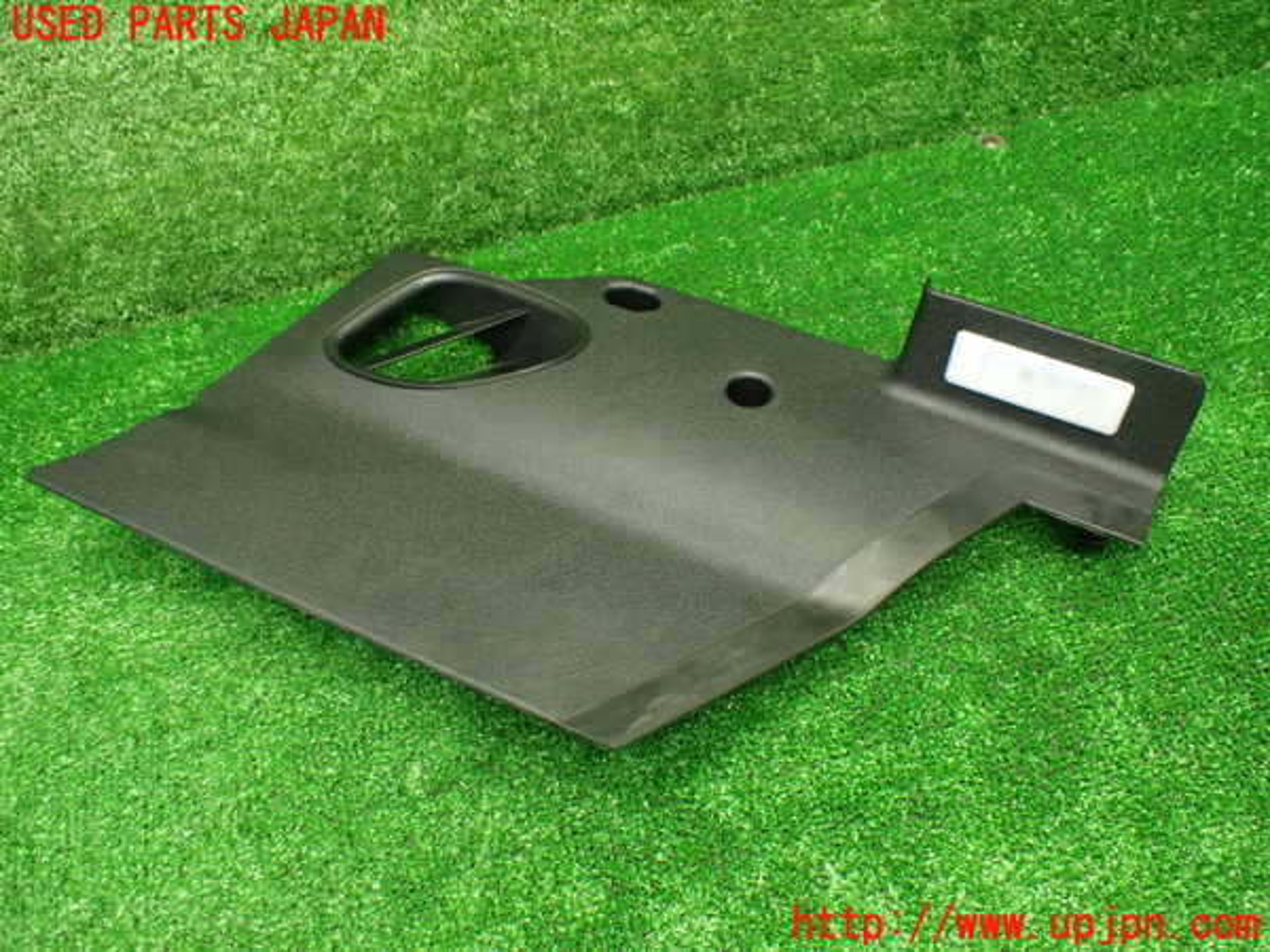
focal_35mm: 30
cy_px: 476
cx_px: 635
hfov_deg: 60.0
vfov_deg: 46.8
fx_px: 1101
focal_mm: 5.4
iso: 800
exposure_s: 1/100
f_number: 2.3
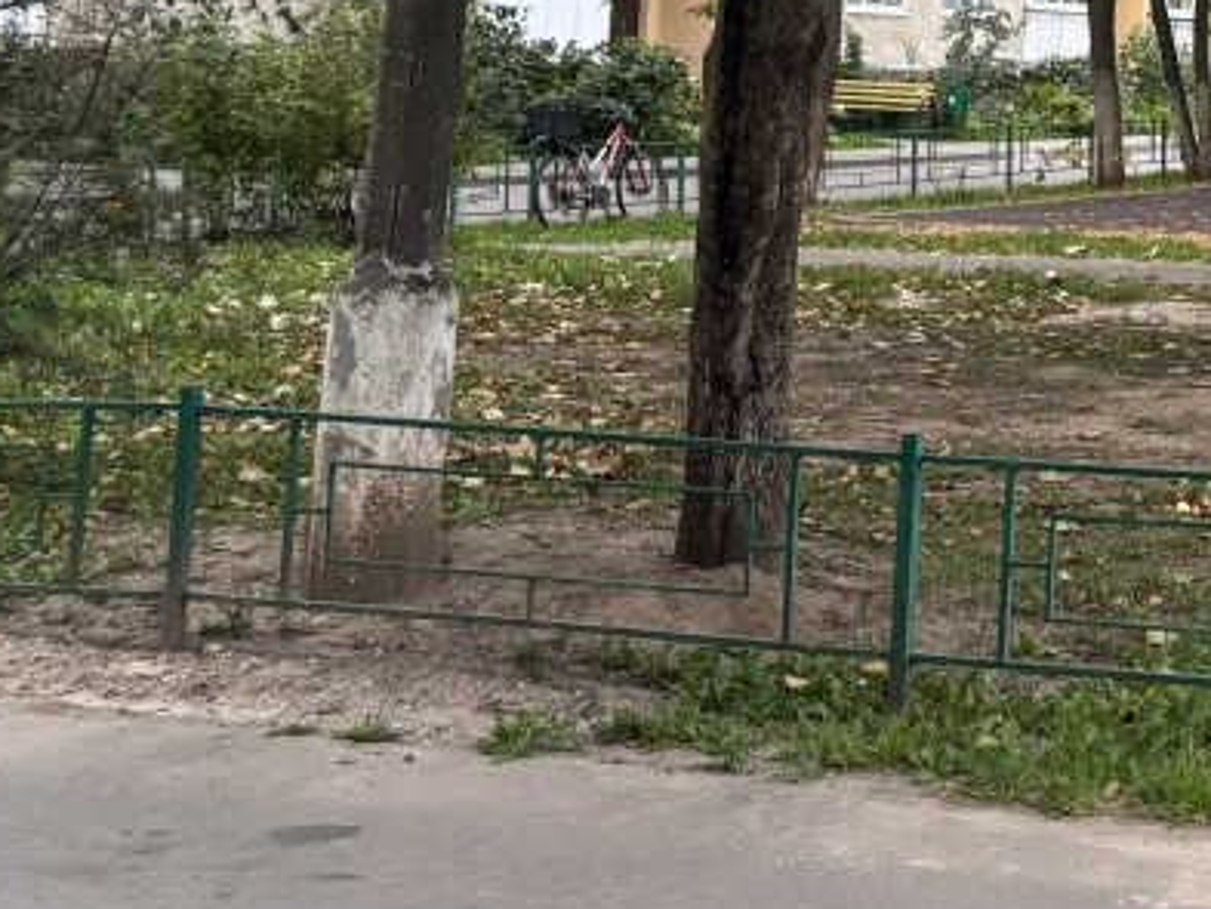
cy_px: -66
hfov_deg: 21.0
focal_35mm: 83
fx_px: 2905
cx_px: 1645
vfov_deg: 17.3
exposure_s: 1/60
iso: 250
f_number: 1.6
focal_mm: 5.96
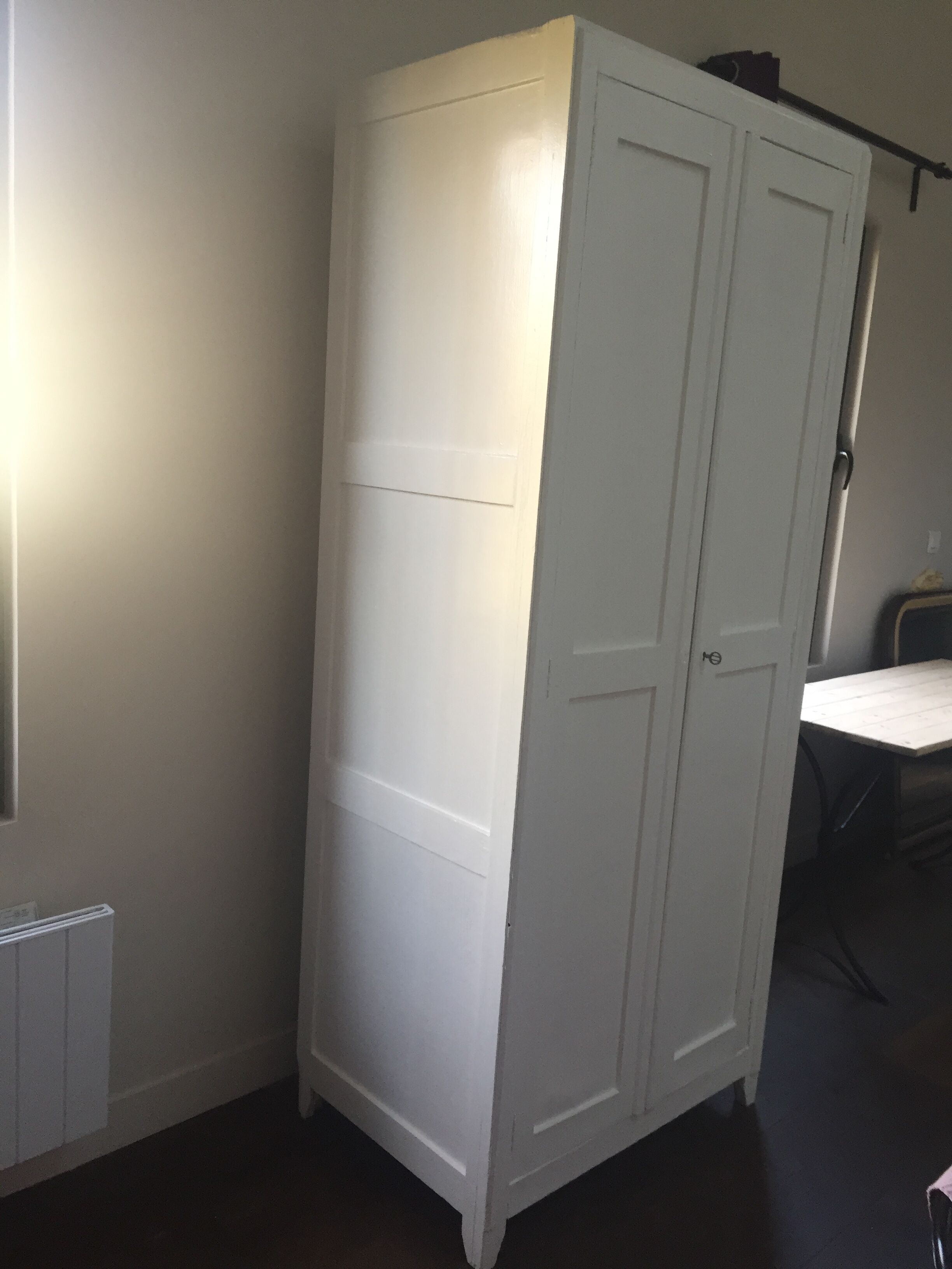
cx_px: 476
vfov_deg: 61.7
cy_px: 634
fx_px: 1063
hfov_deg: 48.2
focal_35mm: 29
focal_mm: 4.15
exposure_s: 1/33
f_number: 2.2
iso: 80
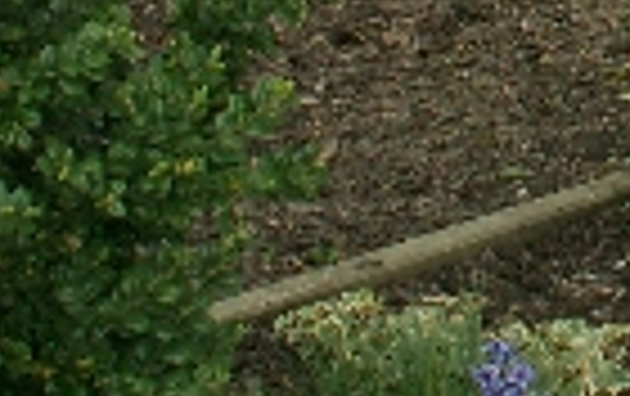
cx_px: 886
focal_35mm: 169
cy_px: -297
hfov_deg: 11.9
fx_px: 2906
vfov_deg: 7.6
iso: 50
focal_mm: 5.86
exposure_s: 1/100
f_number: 5
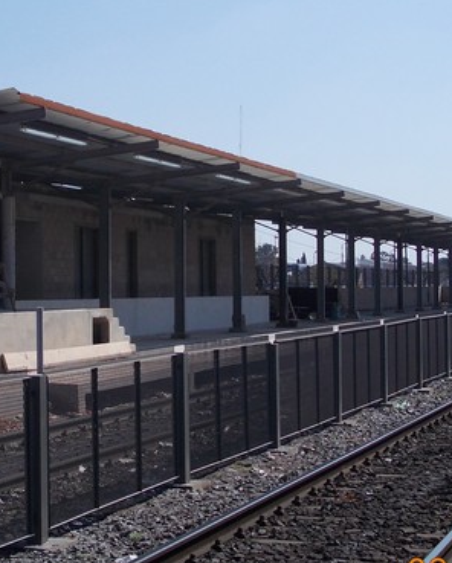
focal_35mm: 87
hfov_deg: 17.5
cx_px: 92
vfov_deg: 21.9
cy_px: 238
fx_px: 1452
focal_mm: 6.1
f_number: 6.5
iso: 80
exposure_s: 1/320
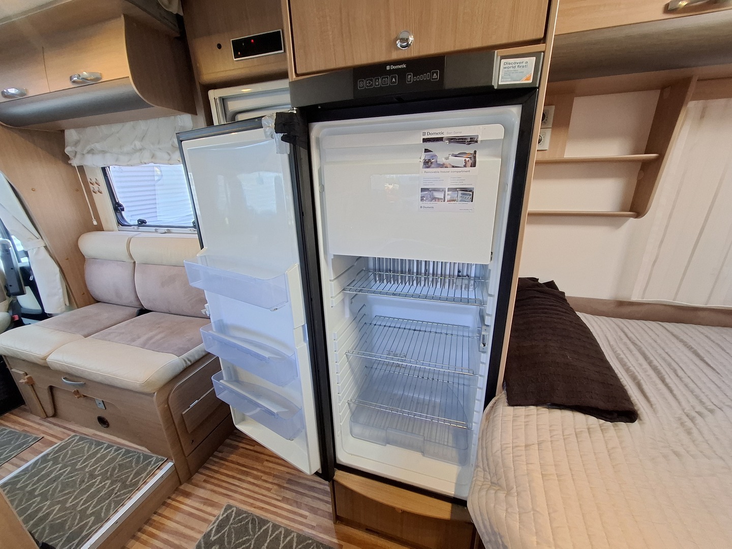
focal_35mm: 13
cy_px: 274
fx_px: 275
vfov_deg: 89.9
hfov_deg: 106.2
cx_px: 366
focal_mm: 1.74
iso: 250
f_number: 2.2
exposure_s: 1/25
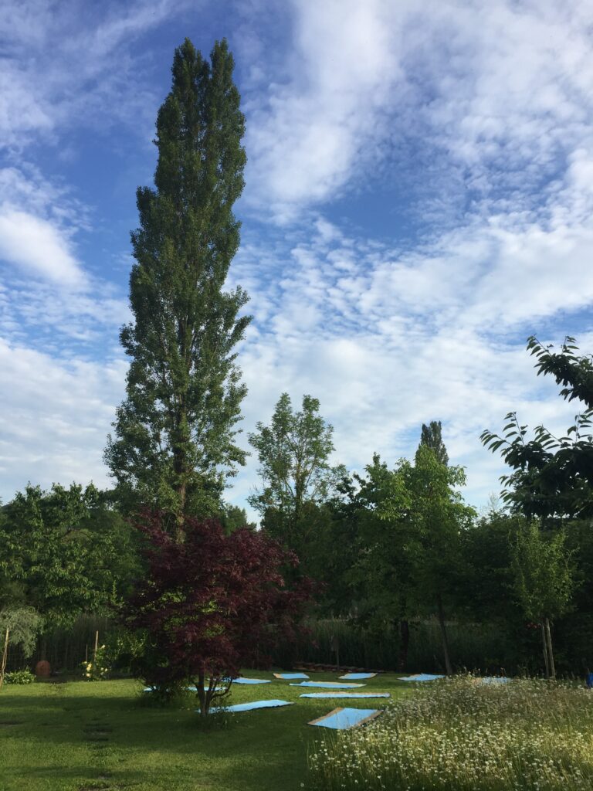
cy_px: 396
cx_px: 296
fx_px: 662
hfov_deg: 48.2
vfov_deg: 61.7
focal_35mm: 29
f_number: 2.2
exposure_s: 1/842
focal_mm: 4.15
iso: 32
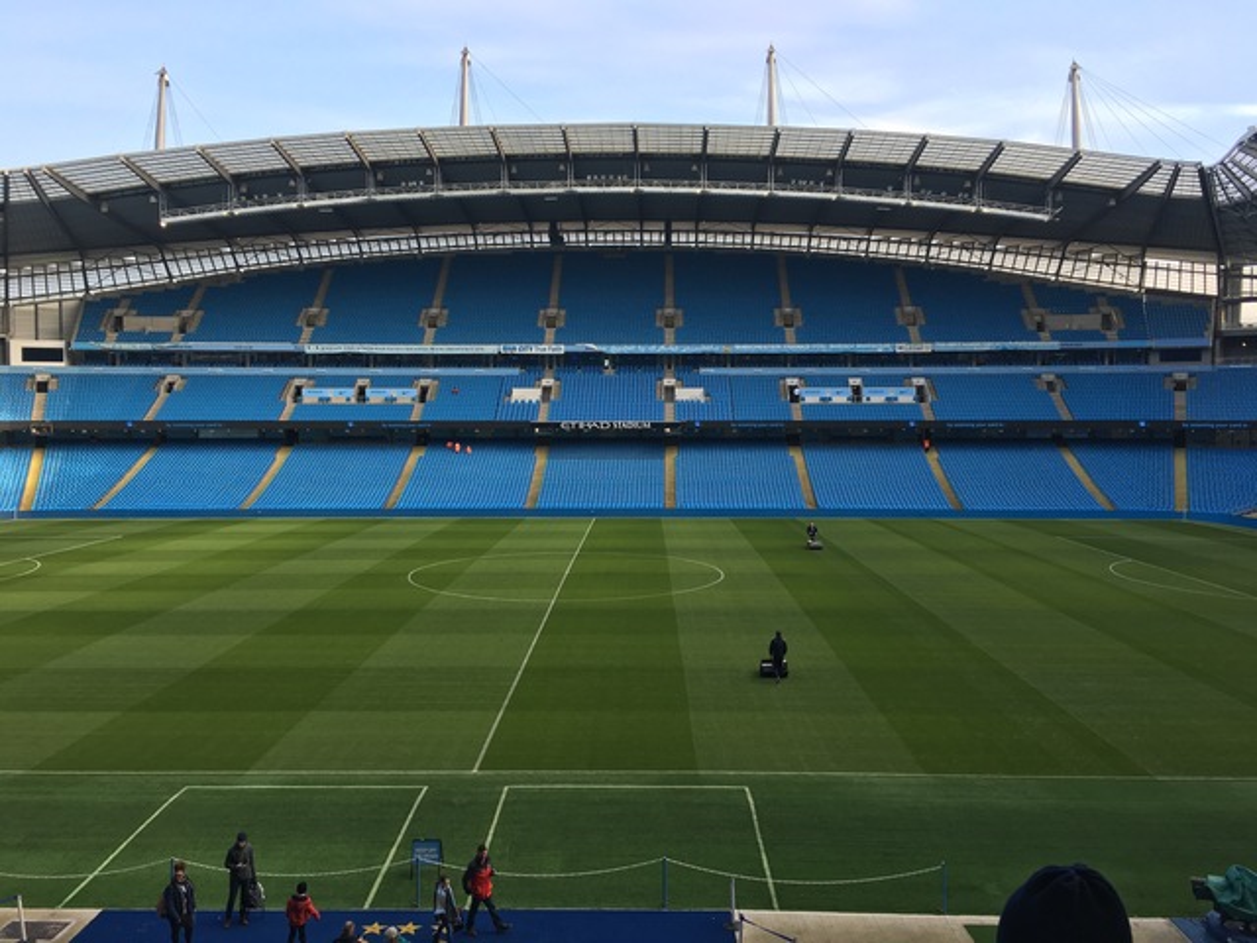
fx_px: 1053
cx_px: 628
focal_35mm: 29
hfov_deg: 61.7
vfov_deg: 48.2
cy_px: 472
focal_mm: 4.15
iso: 25
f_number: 2.2
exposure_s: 1/255
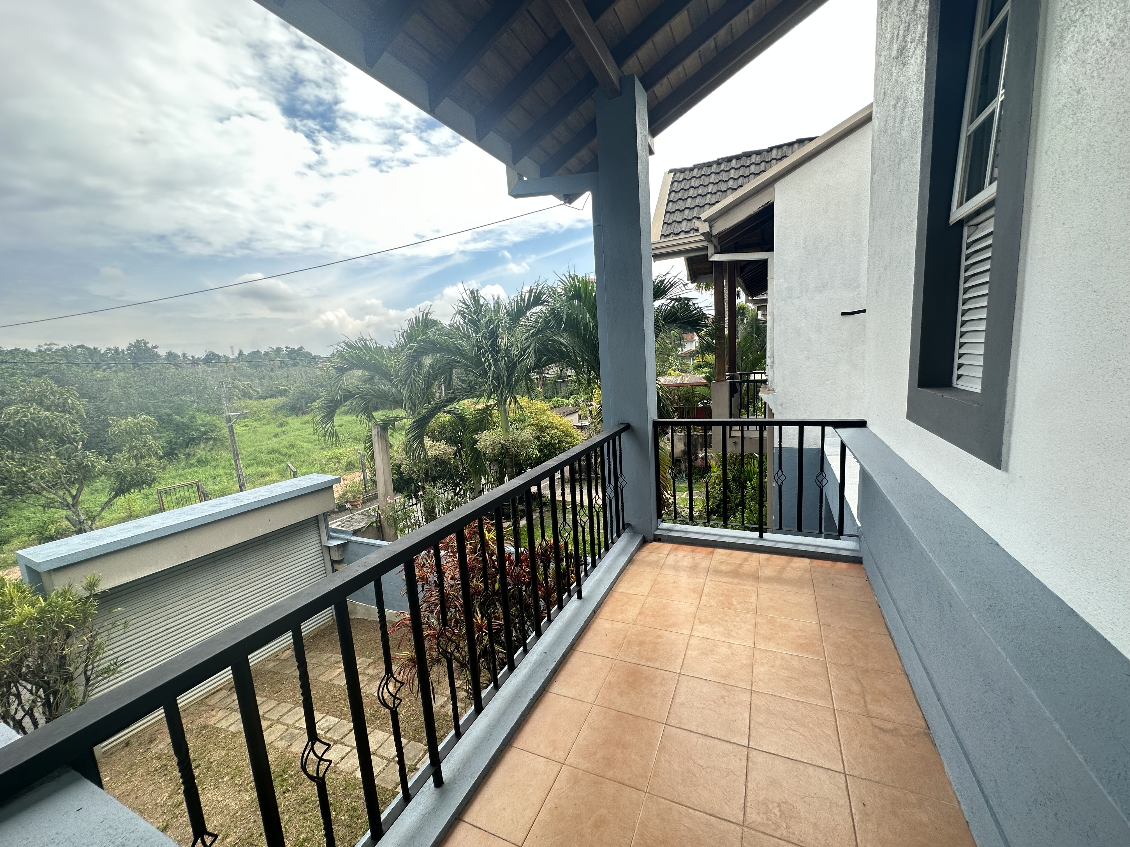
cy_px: 424
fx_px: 457
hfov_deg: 102.1
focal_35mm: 14
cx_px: 565
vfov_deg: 85.7
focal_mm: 2.22
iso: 40
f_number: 2.2
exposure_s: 1/504
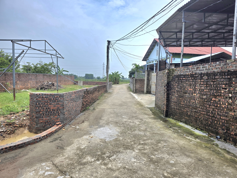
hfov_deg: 73.9
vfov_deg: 58.9
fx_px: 157
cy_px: 89
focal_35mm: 23
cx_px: 118
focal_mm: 6.3
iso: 80
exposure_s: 1/10000
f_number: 1.7
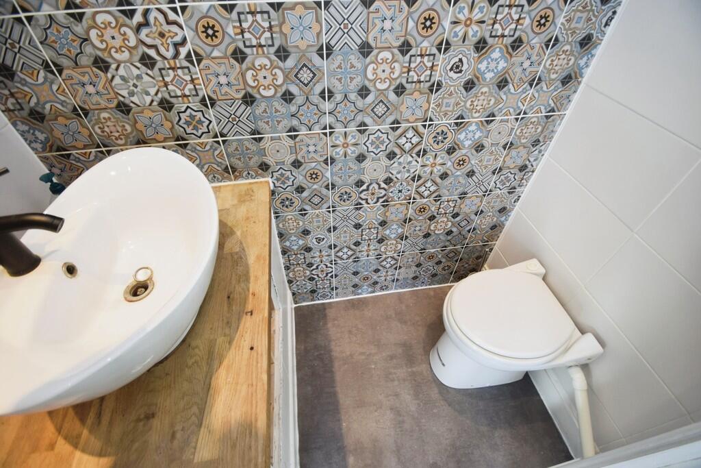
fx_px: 292
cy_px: 234
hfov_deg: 100.4
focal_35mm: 15
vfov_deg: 77.3
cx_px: 350
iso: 400
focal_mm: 10
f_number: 4
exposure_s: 1/60
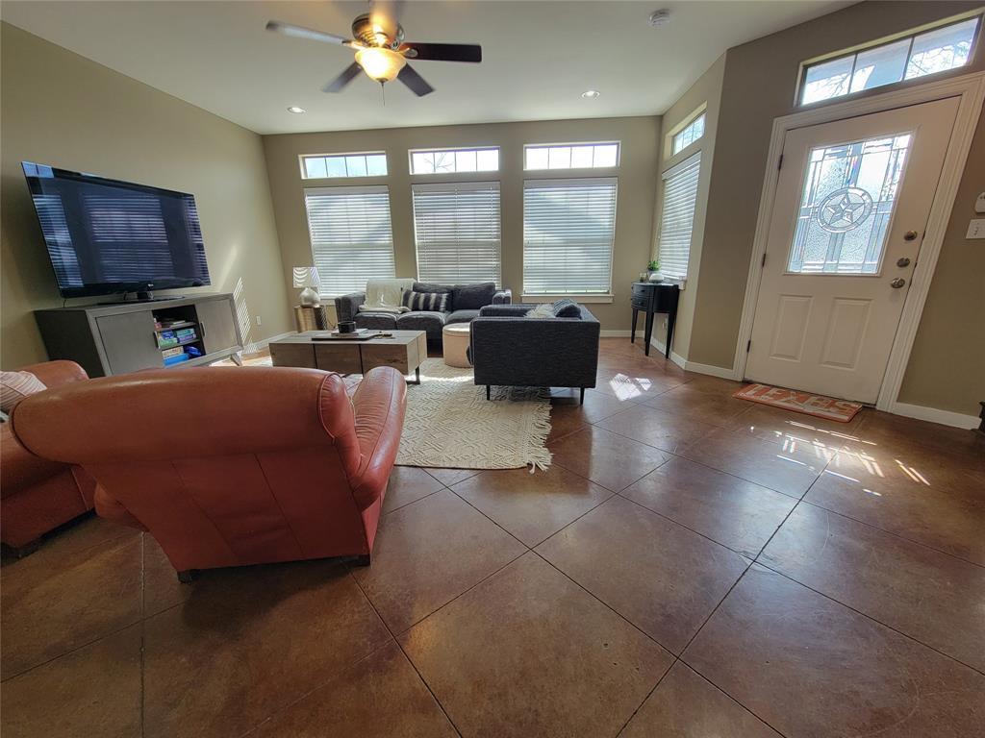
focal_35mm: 13
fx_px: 370
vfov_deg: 89.9
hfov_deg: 106.2
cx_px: 492
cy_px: 369
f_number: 2.2
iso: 100
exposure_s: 1/60
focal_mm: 2.2
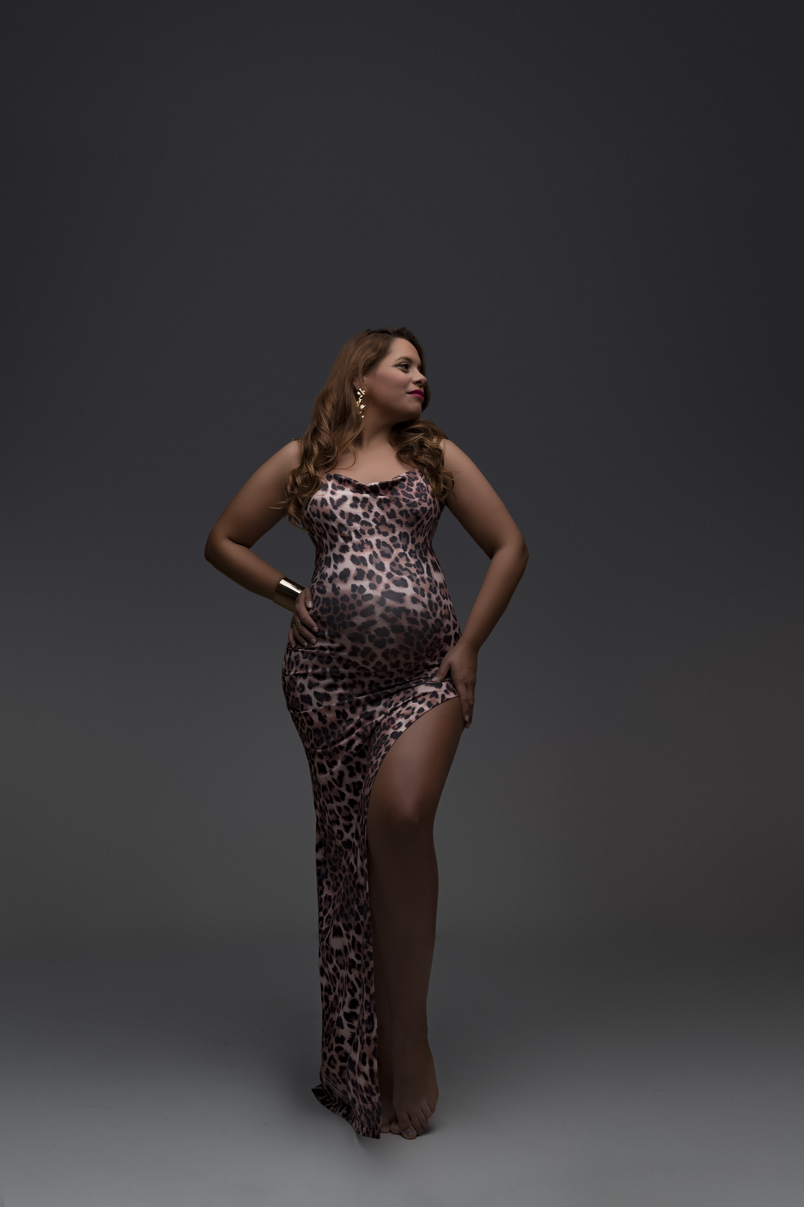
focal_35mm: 37
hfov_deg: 35.9
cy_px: 602
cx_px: 406
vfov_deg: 51.9
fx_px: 1239
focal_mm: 36
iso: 160
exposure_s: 1/200
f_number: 5.6
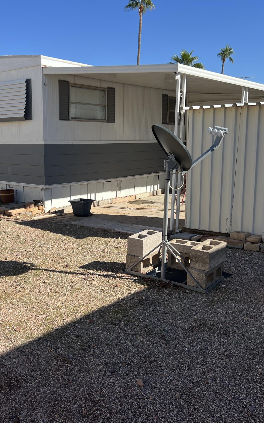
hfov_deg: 34.1
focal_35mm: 37
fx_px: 426
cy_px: 211
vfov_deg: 52.7
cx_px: 84
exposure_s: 1/3571
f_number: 1.5
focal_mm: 5.7
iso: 50
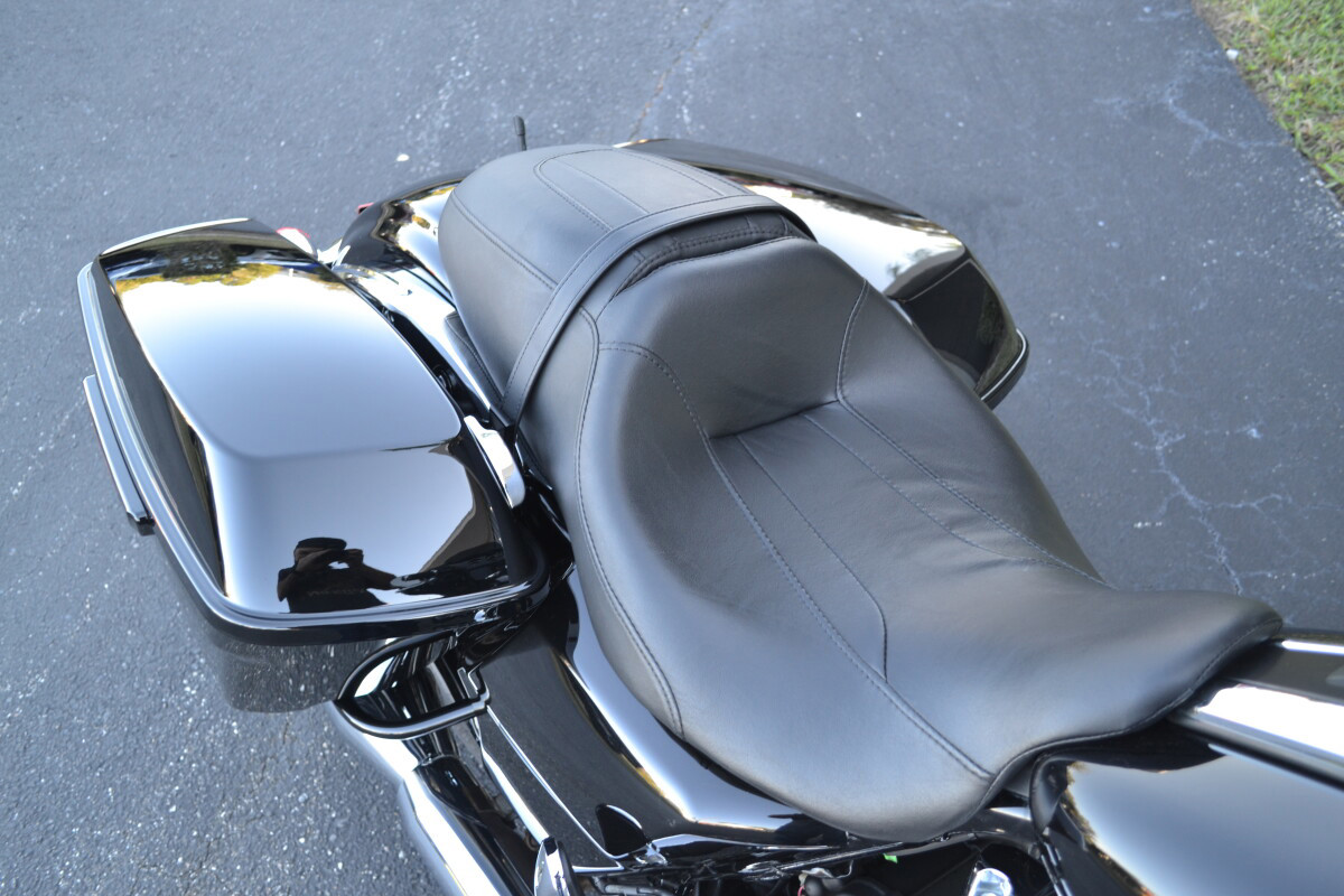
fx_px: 1232
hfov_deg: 57.2
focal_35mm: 33
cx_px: 672
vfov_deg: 40.0
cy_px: 448
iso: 400
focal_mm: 22
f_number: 4.5
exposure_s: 1/80
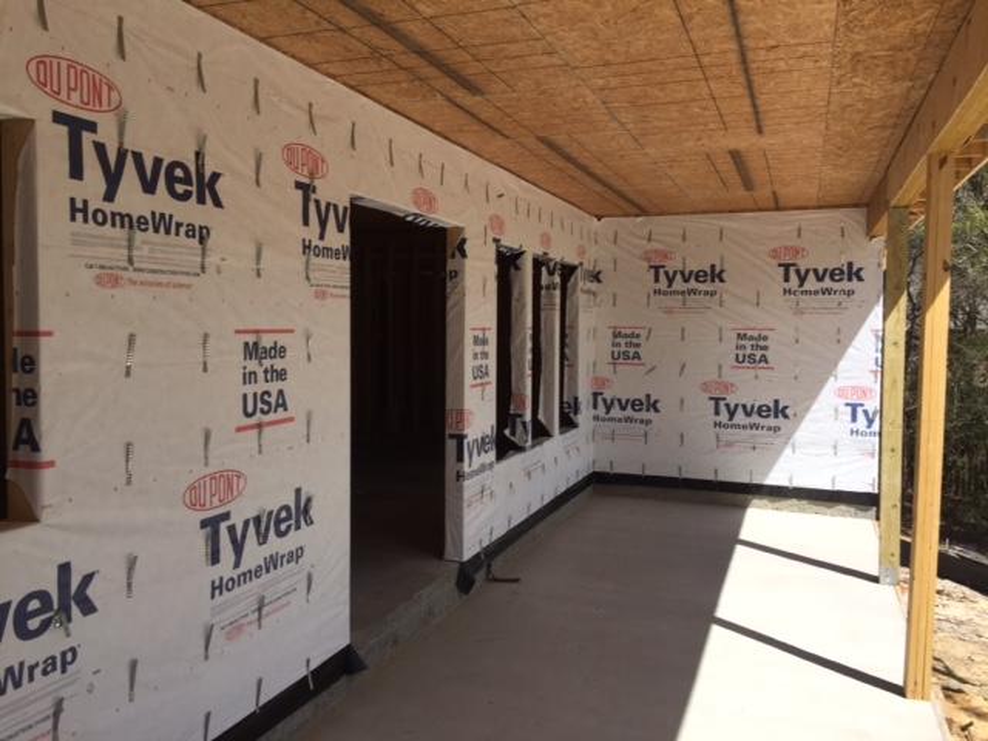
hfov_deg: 61.7
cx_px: 494
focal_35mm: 29
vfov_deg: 48.2
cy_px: 370
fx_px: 828
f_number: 2.2
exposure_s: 1/1364
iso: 32
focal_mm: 4.15
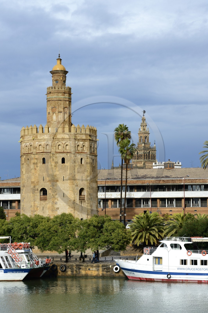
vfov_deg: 19.5
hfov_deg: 13.0
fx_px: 912
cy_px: 156
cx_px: 104
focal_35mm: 105
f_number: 11
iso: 200
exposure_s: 1/250
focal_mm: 105
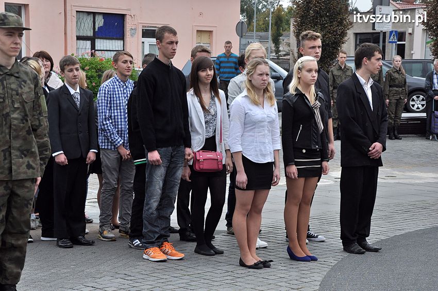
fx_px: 1057
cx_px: 219
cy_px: 146
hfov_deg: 23.4
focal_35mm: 87
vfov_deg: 15.7
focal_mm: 58
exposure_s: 1/800
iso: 500
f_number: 7.1
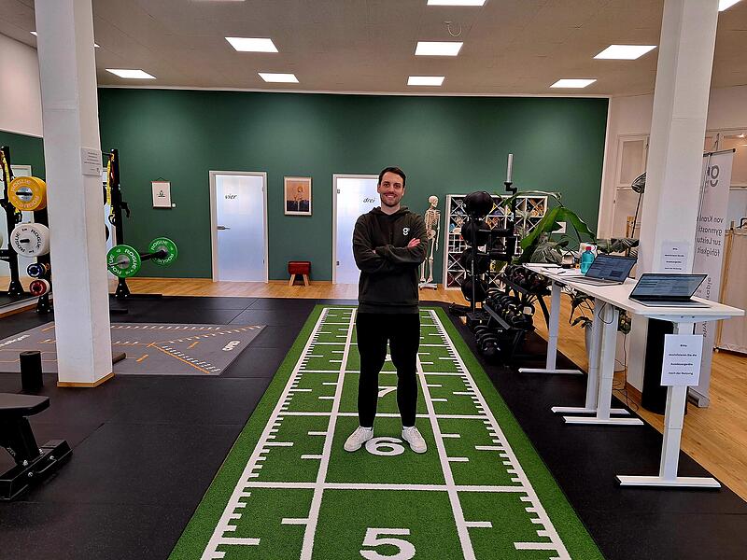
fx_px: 496
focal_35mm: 23
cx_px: 374
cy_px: 280
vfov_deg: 58.9
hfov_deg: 73.9
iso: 50
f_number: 1.8
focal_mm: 5.54
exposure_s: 1/50
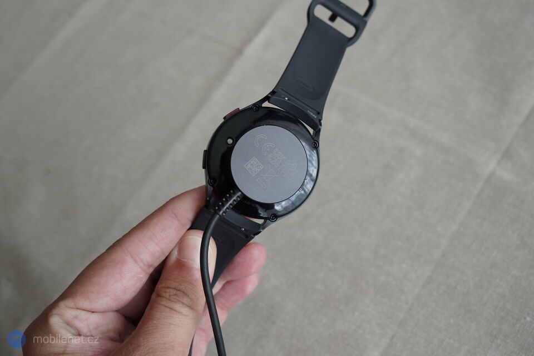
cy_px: 178
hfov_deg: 39.6
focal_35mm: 50
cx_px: 267
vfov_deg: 27.0
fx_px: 742
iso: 1600
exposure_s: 1/160
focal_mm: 50
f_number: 8
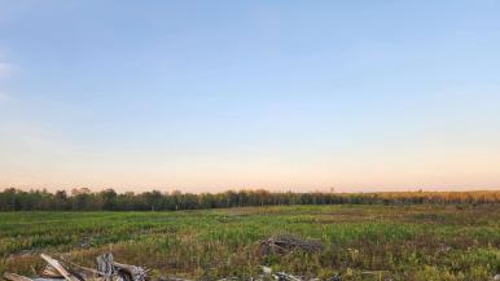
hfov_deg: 71.9
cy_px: 170
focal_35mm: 26
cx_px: 249
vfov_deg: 44.1
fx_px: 345
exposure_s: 1/188
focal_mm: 5.4
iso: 20
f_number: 1.8
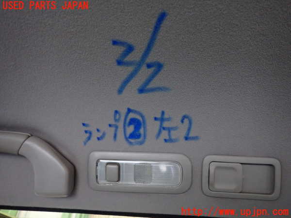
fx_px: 210
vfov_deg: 54.9
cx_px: 146
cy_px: 109
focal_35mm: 25
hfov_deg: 69.4
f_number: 2
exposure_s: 1/30
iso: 800
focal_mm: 4.5
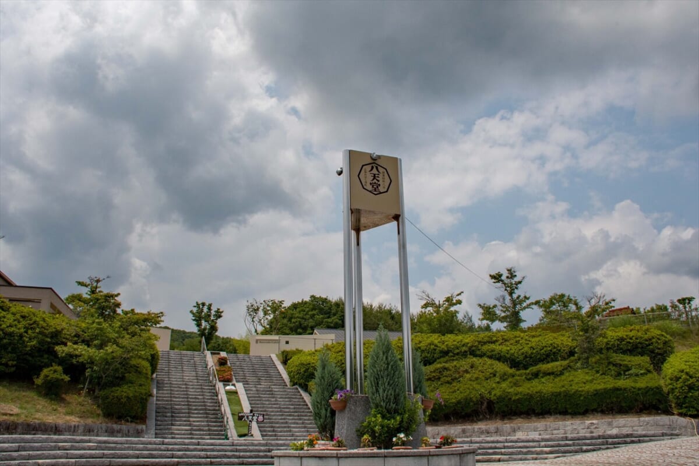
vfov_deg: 47.9
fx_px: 524
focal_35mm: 27
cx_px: 350
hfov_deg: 67.4
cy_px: 233
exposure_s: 1/800
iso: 400
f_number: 14
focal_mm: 18
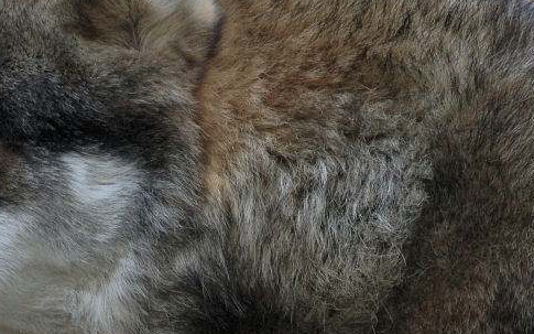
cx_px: 133
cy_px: 195
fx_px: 5166
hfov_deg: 5.9
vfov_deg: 3.7
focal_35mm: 355
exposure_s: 1/250
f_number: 5
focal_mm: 110
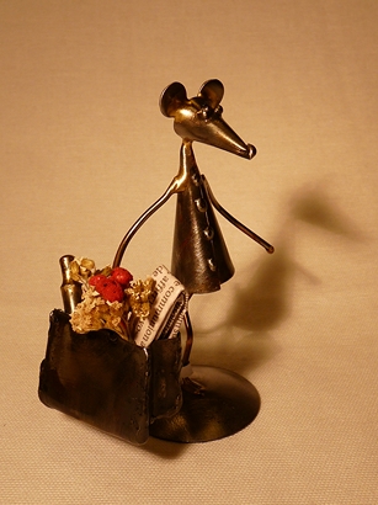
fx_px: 729
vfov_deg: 38.2
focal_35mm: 50
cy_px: 252
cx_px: 189
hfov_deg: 29.1
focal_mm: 4.9
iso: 100
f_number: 2.8
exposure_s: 1/50
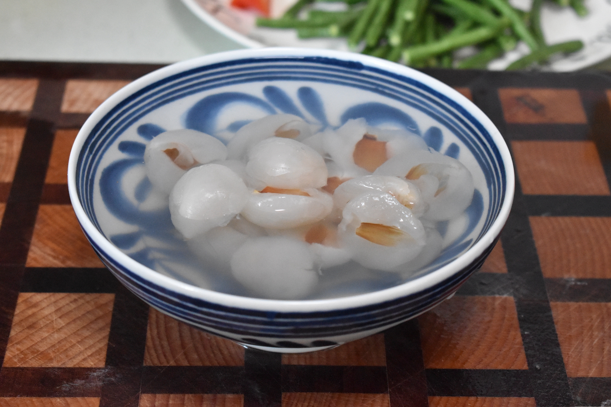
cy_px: 204
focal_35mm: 82
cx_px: 306
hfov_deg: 24.6
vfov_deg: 16.6
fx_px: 1400
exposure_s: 1/100
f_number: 5.6
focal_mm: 55
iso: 5000
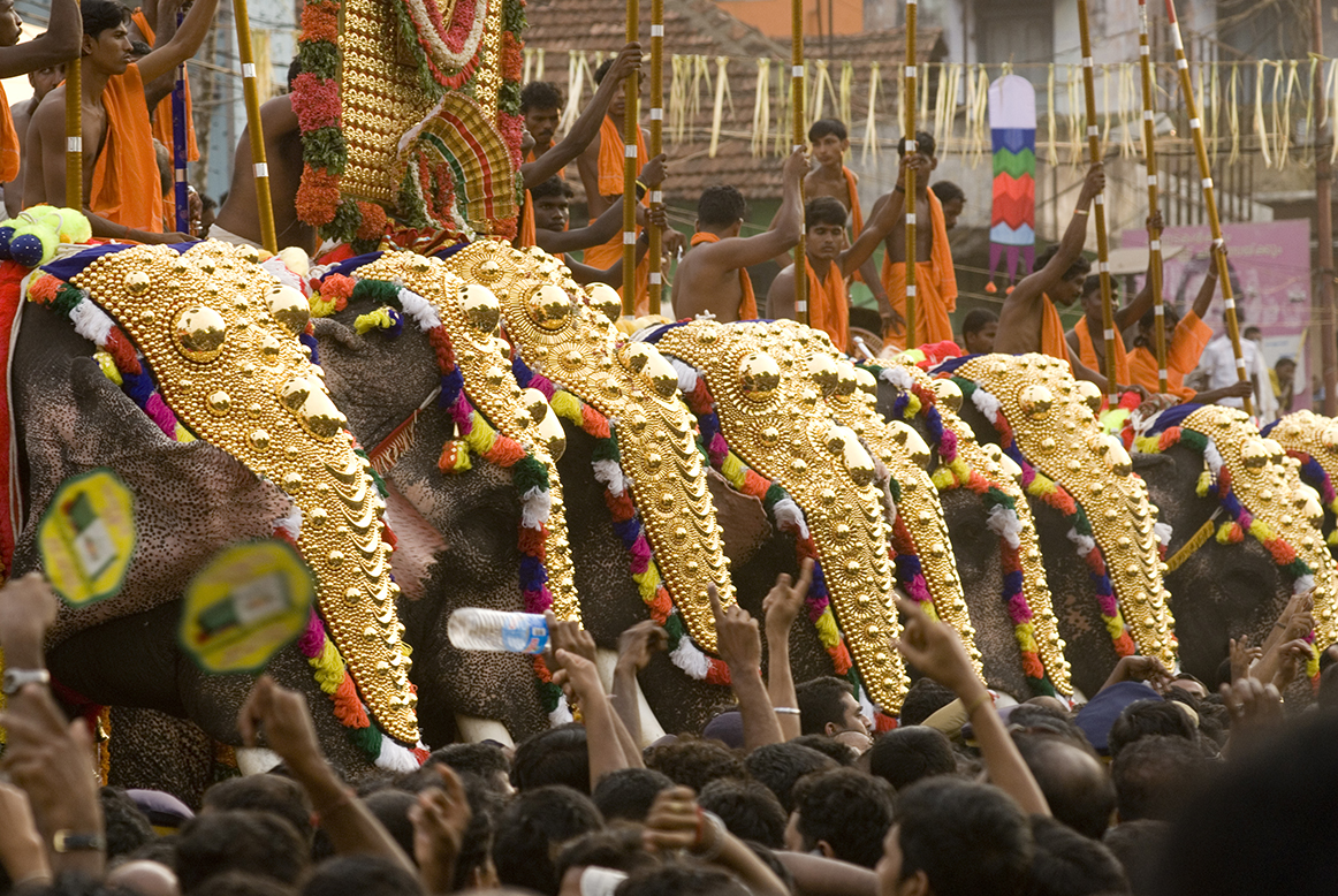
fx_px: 6977
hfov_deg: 11.0
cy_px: 448
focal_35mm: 188
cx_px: 669
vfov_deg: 7.3
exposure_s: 1/125
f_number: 5.6
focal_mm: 125
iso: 320
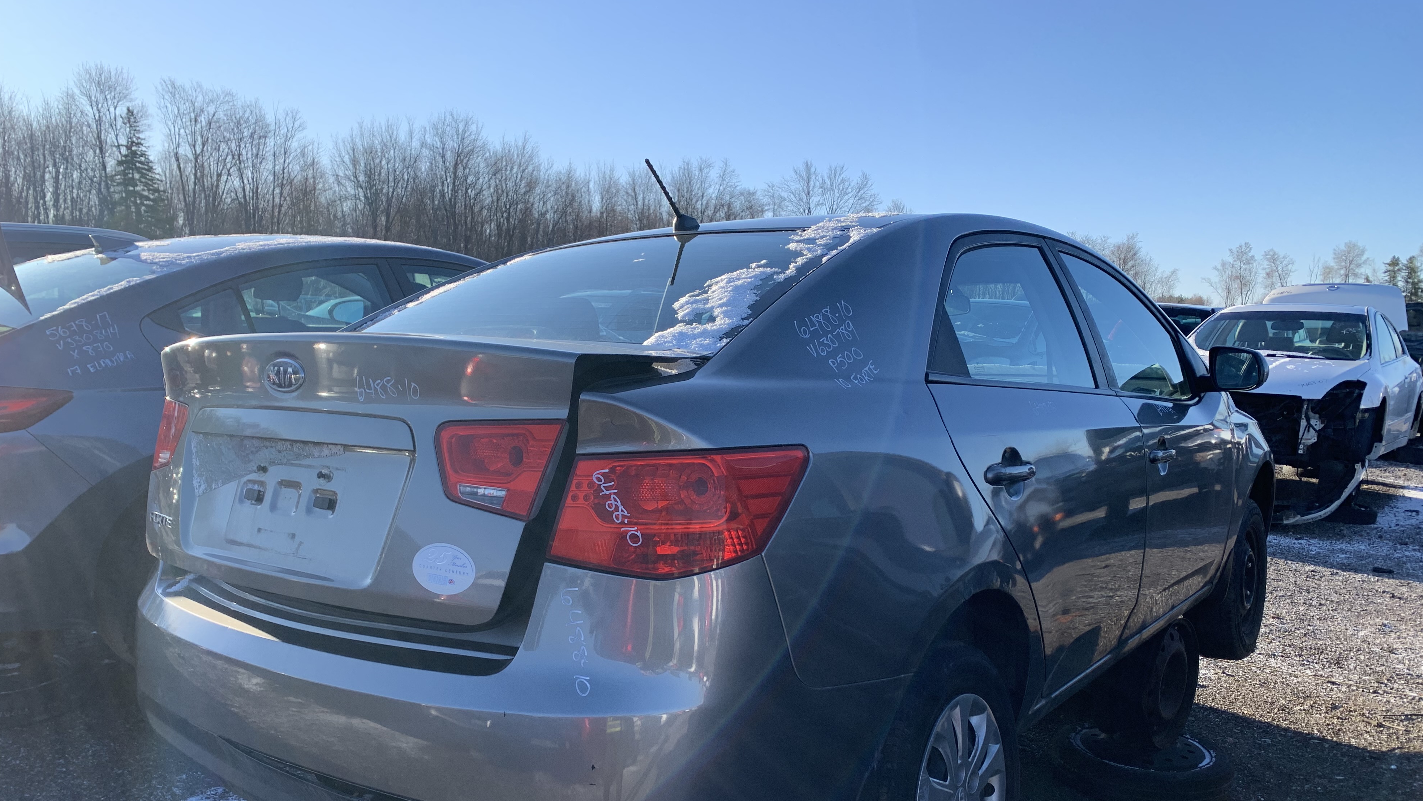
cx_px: 710
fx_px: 1094
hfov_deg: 66.1
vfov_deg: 39.6
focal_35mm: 29
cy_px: 544
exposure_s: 1/754
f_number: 1.8
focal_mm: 4.25
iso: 25
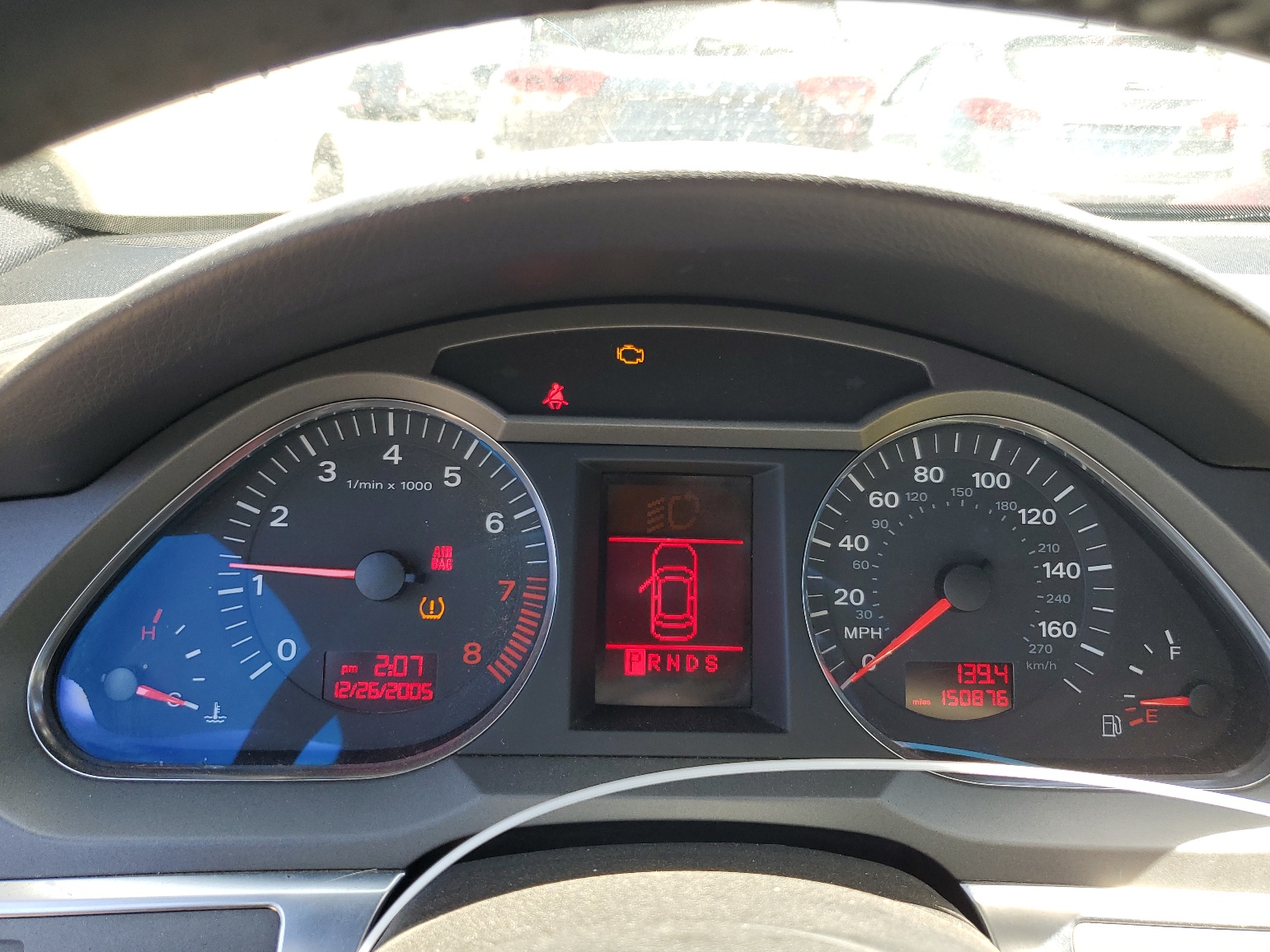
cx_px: 633
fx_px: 991
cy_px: 474
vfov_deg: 51.4
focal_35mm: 27
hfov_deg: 65.3
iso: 50
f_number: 1.5
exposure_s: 1/192
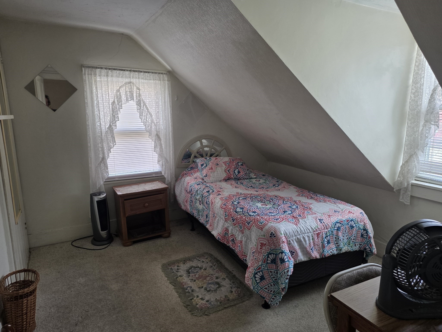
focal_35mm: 23
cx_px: 221
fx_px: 294
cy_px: 166
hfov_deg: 73.9
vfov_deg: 58.9
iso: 200
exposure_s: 1/120
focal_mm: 6.25
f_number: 1.7
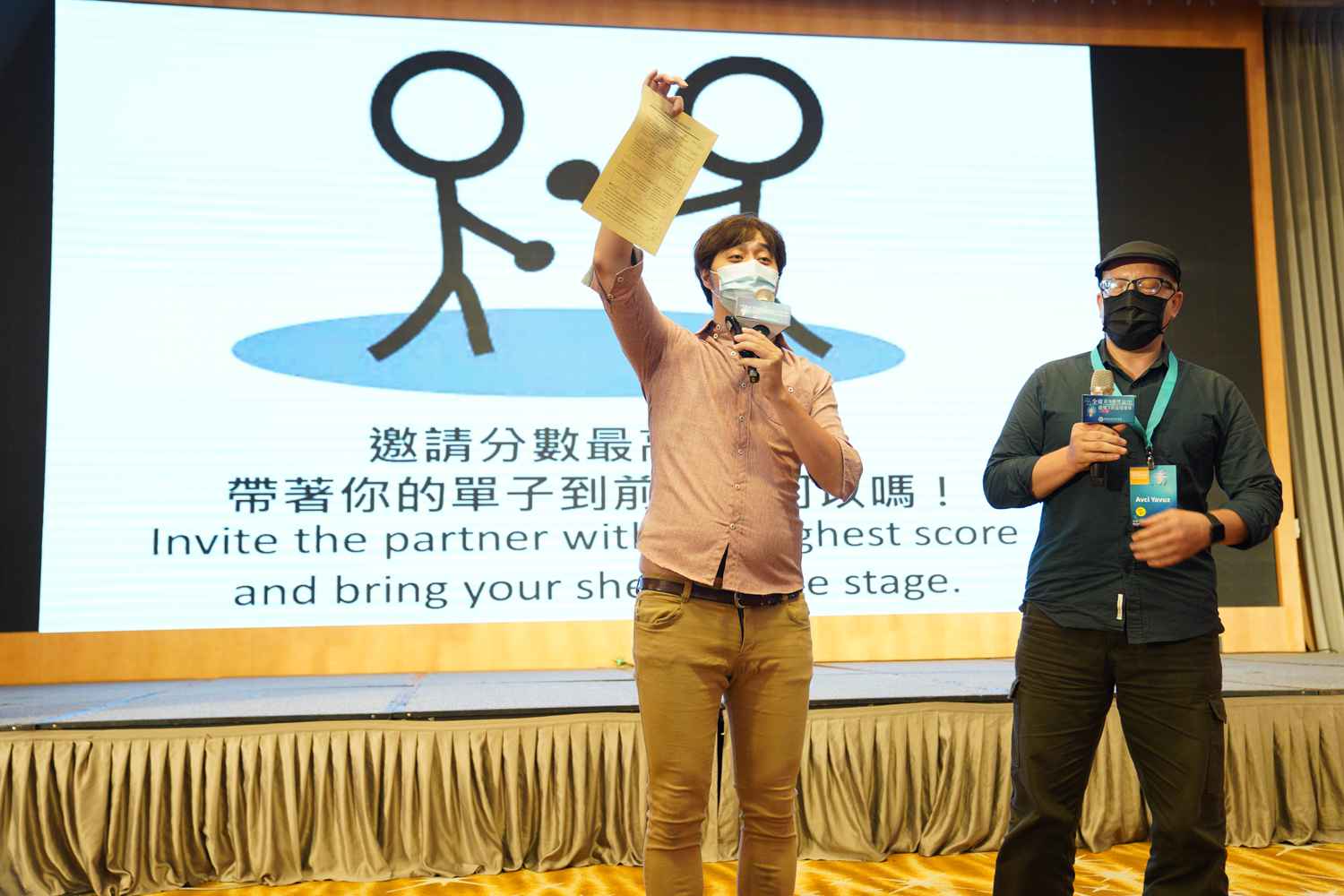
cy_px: 448
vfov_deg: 36.9
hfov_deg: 53.1
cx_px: 672
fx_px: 1344
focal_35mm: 36
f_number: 3.2
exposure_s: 1/200
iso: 1600
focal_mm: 36
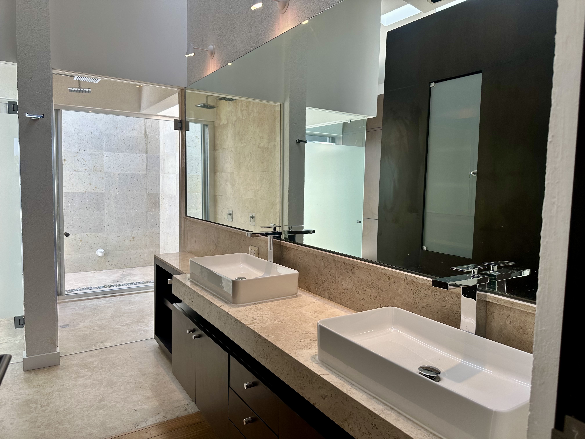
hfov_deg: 71.6
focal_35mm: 24
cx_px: 292
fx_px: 406
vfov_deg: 56.8
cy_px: 220
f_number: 1.78
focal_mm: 6.86
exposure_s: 1/287
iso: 80
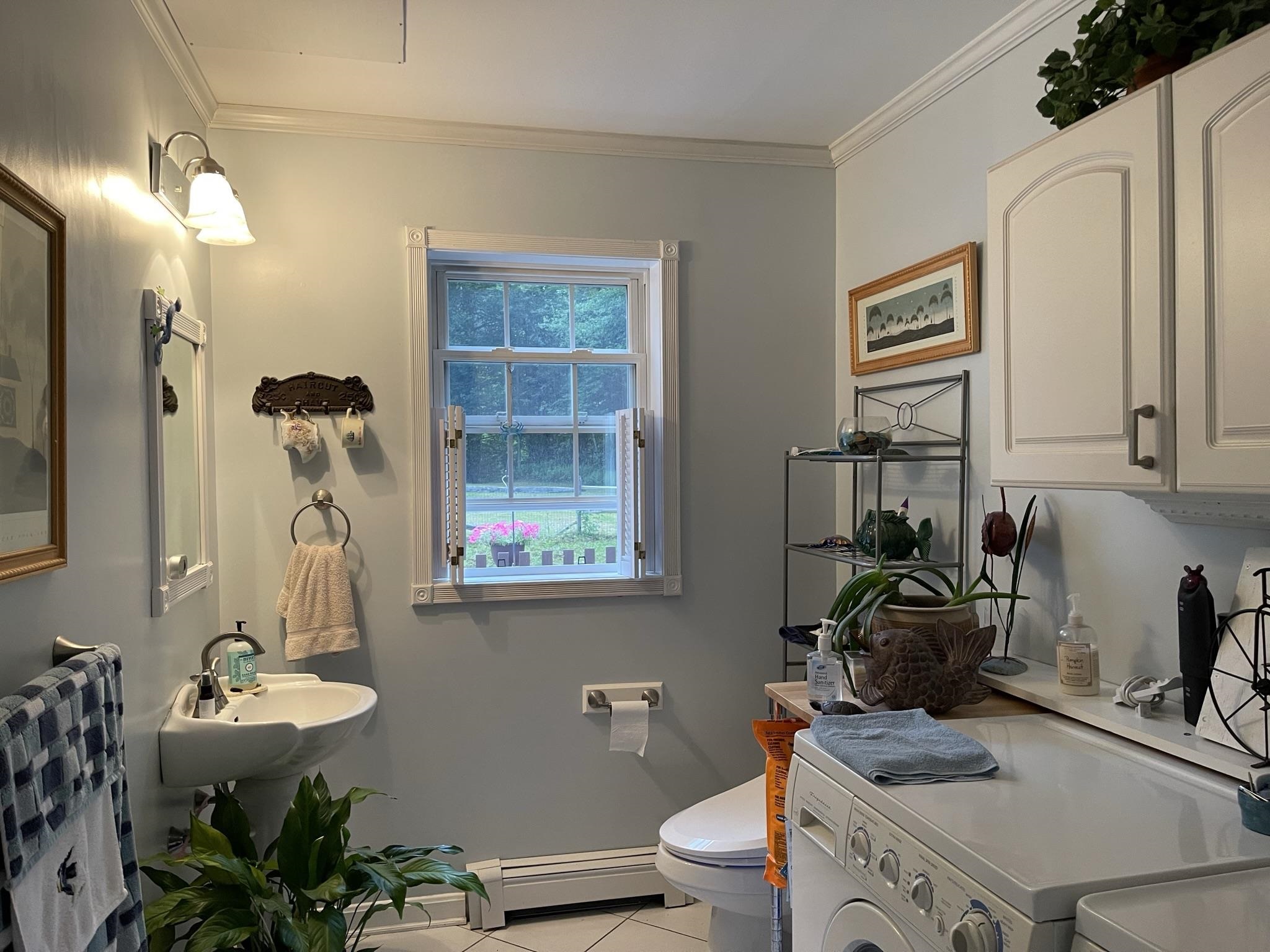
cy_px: 476
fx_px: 954
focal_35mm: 26
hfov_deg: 67.3
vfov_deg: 53.1
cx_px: 635
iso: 160
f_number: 1.6
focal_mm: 5.1
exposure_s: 1/60
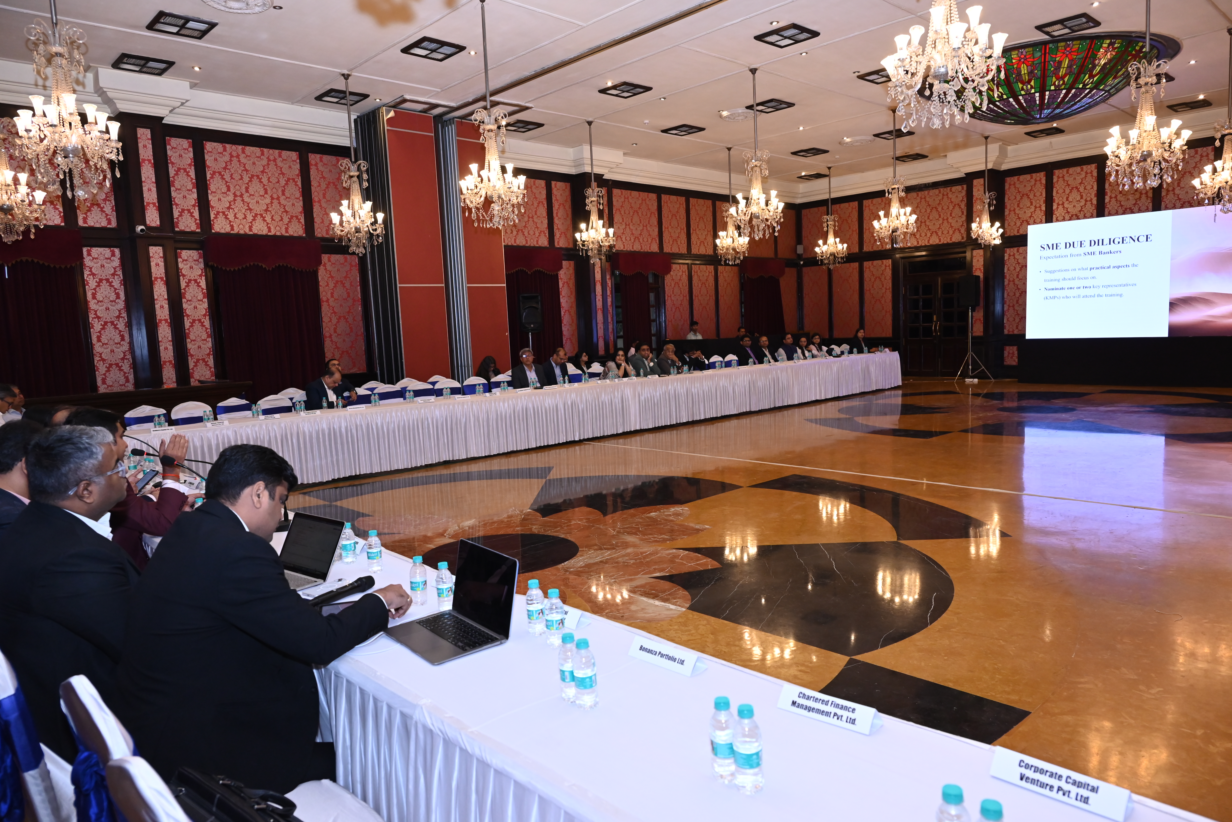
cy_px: 411
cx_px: 616
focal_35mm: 24
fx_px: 822
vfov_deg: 53.2
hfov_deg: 73.7
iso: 1600
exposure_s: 1/125
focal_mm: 24
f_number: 5
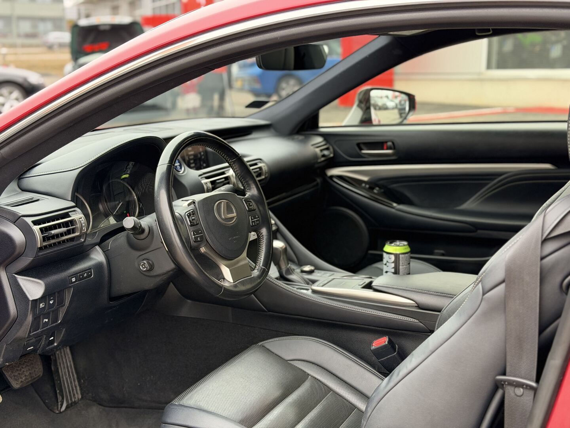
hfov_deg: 39.7
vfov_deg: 30.3
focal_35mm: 48
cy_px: 214
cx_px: 285
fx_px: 790
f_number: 1.78
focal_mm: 6.76
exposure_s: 1/201
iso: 125
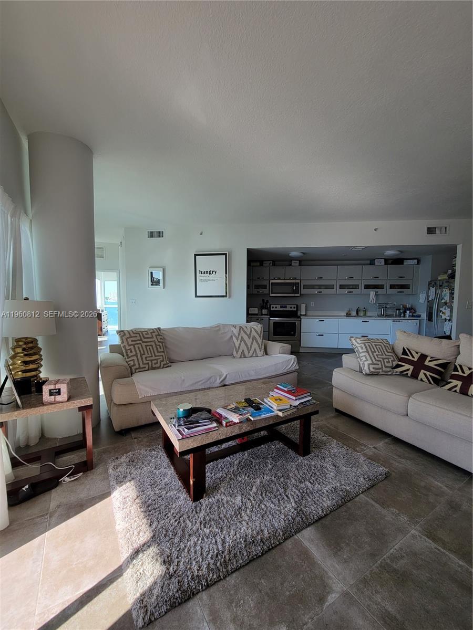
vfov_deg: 106.2
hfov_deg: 89.9
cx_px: 236
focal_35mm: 13
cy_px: 315
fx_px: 237
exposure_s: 1/221
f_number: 2.2
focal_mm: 2.2
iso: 50
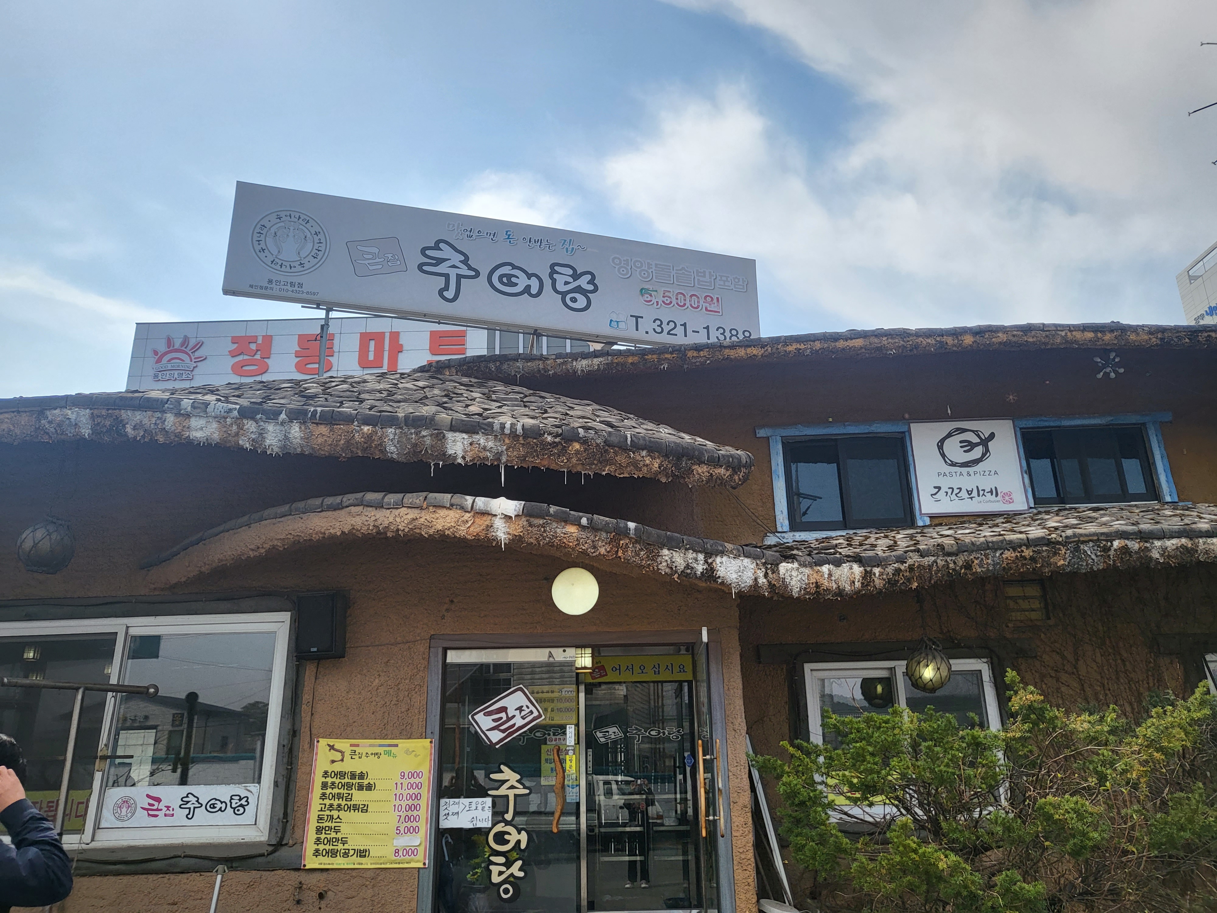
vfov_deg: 53.1
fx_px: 914
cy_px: 456
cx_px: 608
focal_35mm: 26
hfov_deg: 67.3
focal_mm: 4.25
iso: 50
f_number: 1.8
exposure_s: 1/2621
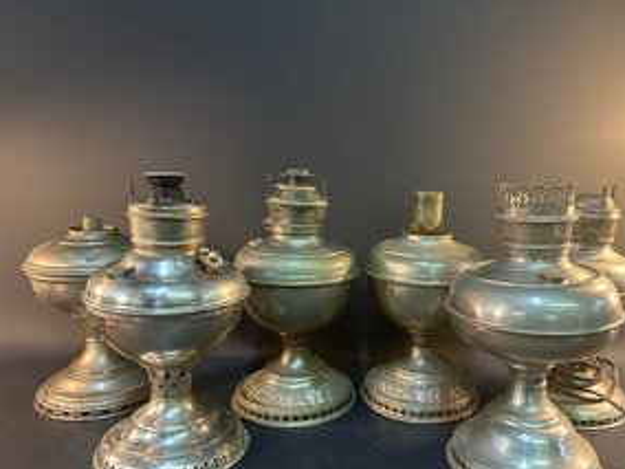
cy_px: 263
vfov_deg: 48.1
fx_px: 524
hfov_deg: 61.1
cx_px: 375
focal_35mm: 29
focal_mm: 6.86
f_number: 1.78
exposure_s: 1/60
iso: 320
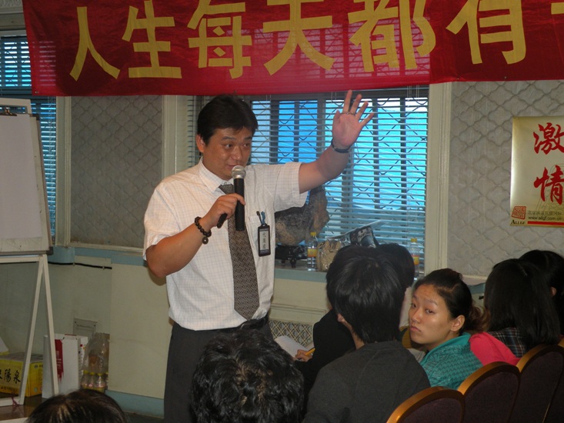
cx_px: 282
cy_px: 212
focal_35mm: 67
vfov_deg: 21.9
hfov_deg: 29.0
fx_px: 1092
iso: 131
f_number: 3.5
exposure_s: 1/30
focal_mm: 11.9
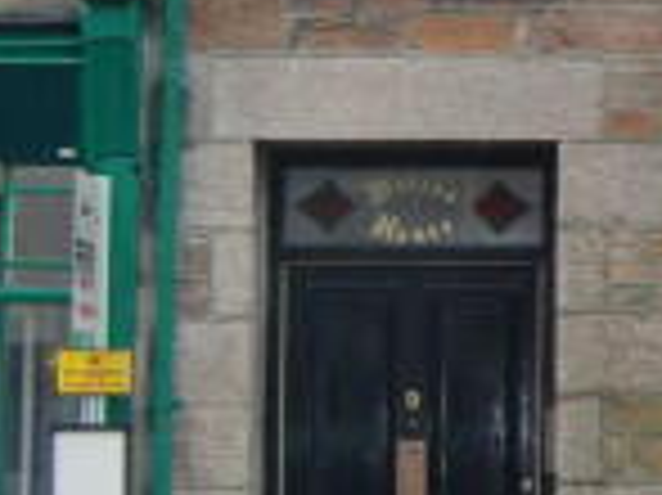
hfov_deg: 16.4
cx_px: 799
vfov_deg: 12.8
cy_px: 119
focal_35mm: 115
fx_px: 2197
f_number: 3.5
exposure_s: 1/60
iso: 160
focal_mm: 5.2
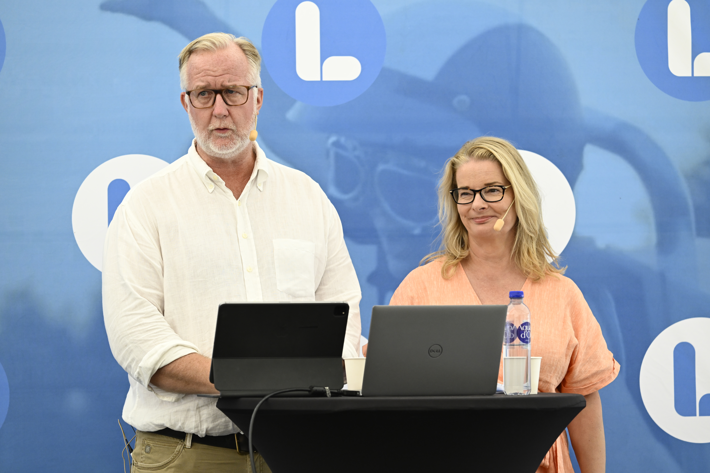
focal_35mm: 200
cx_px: 355
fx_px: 3944
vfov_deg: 6.9
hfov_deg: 10.3
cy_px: 236
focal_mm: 200
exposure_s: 1/800
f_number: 5
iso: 1250
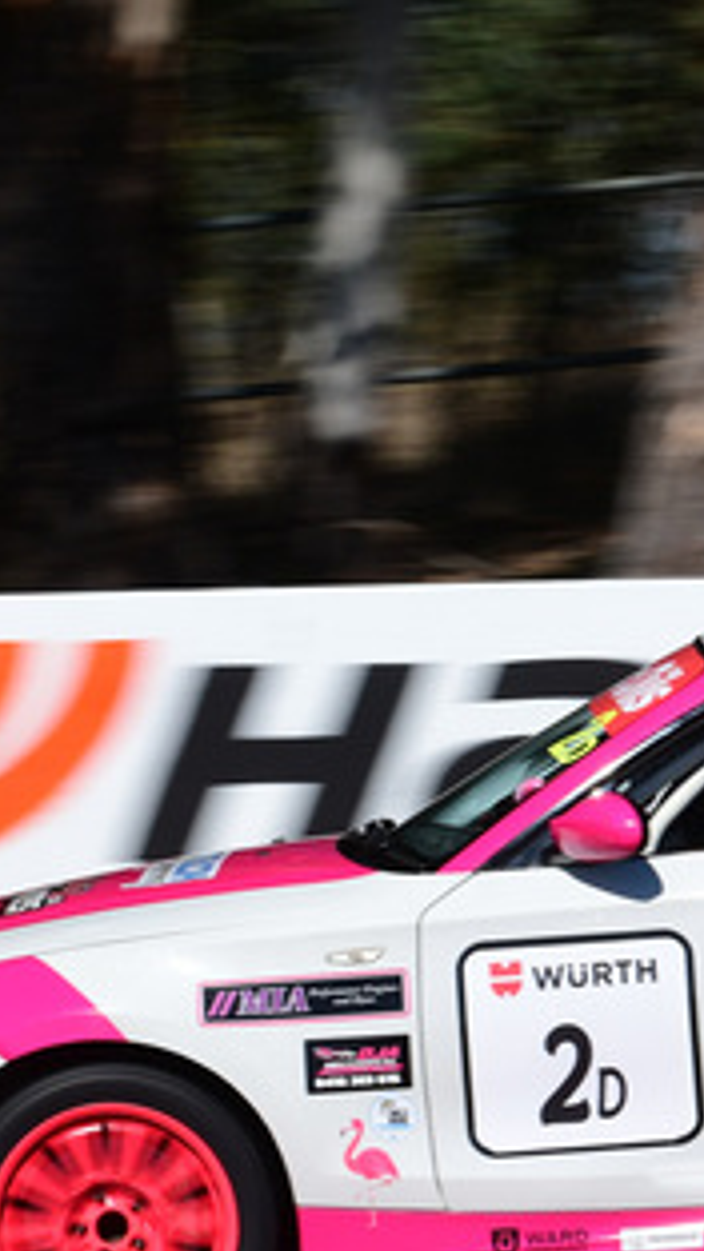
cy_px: 639
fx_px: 10003
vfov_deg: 7.2
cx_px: 948
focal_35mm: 301
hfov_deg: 4.0
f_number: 13
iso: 200
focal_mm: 75
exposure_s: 1/250
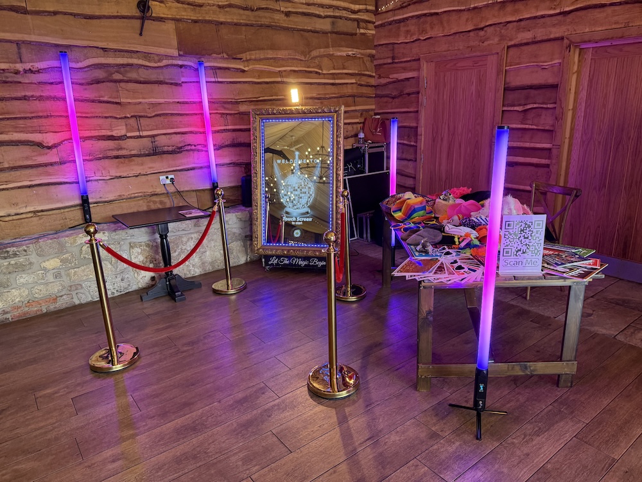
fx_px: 445
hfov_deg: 71.6
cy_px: 241
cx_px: 321
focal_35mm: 24
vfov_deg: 56.8
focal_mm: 6.76
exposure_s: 1/50
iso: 320
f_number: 1.78
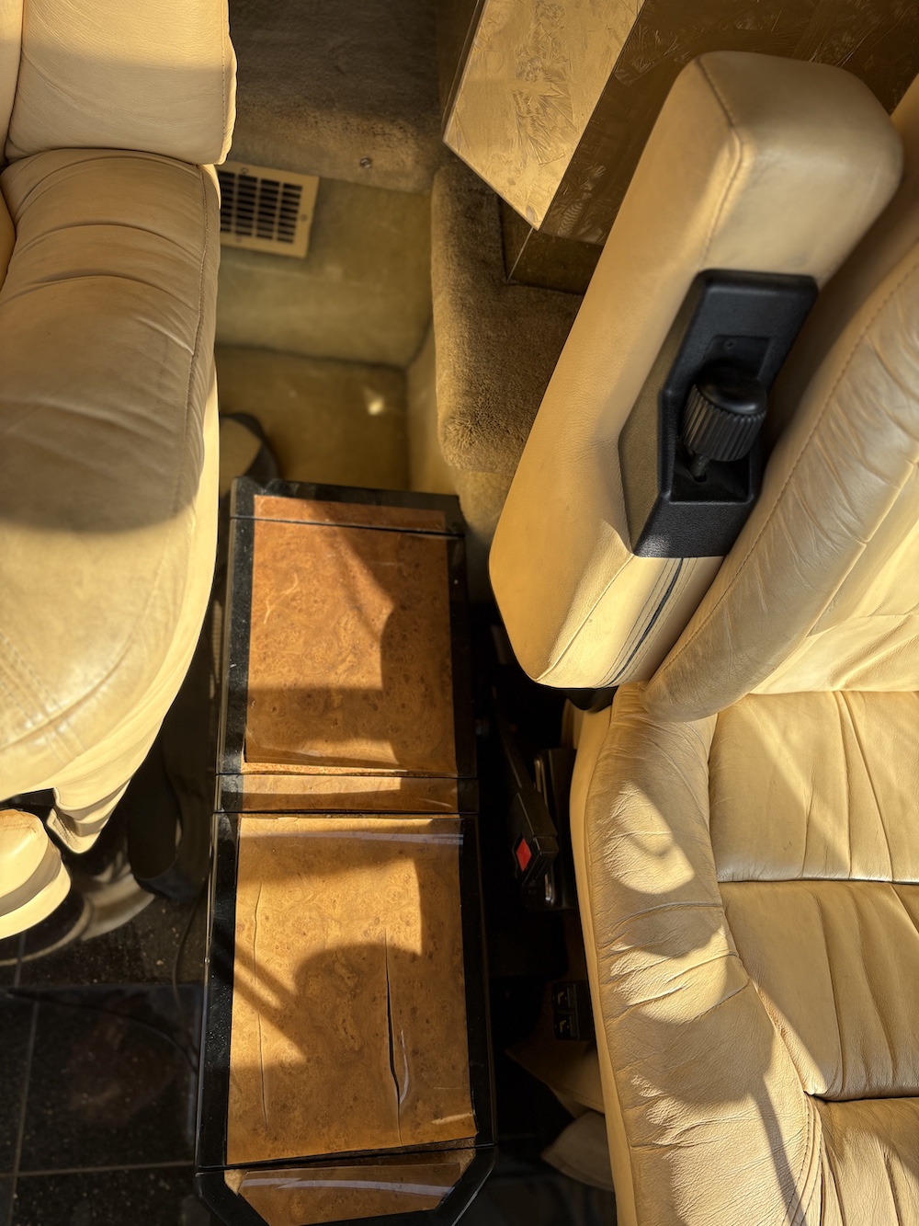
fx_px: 920
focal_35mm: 26
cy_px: 613
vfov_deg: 67.3
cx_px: 460
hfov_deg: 53.1
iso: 64
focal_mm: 5.96
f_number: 1.6
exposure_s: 1/873
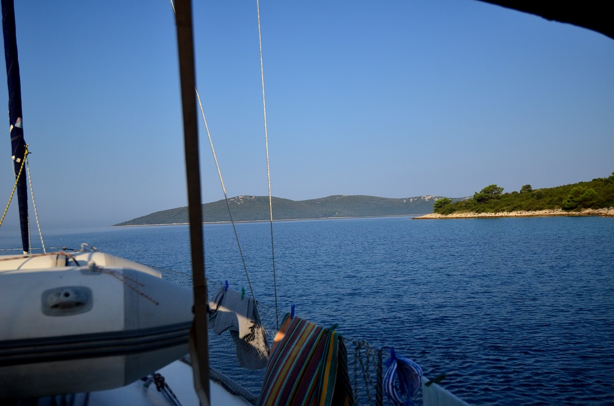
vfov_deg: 36.7
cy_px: 203
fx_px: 613
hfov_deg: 53.2
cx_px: 307
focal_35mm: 36
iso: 400
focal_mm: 24
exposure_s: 1/4000
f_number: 4
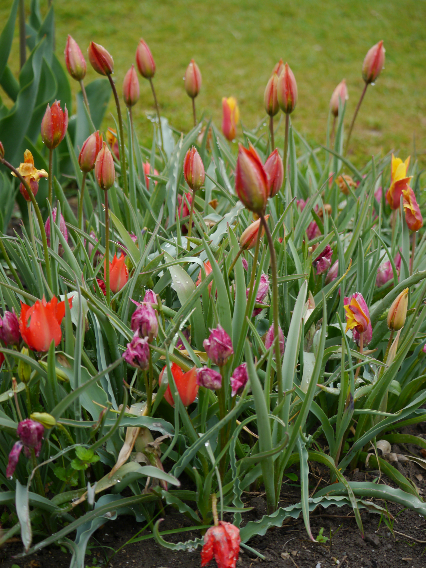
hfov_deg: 16.4
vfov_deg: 21.8
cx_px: 213
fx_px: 1476
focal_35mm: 90
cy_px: 284
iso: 160
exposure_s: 1/100
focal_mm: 45
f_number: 4
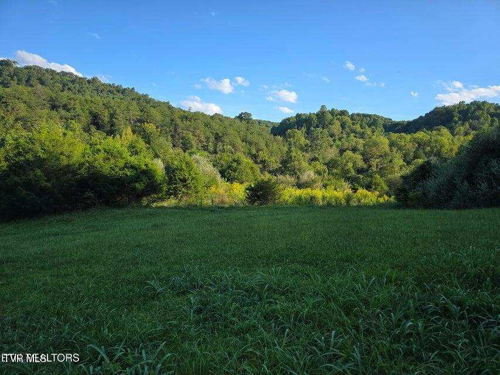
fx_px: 332
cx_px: 250
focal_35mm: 23
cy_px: 188
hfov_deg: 73.9
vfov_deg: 58.9
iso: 12
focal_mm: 6.3
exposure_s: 1/334
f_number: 1.7
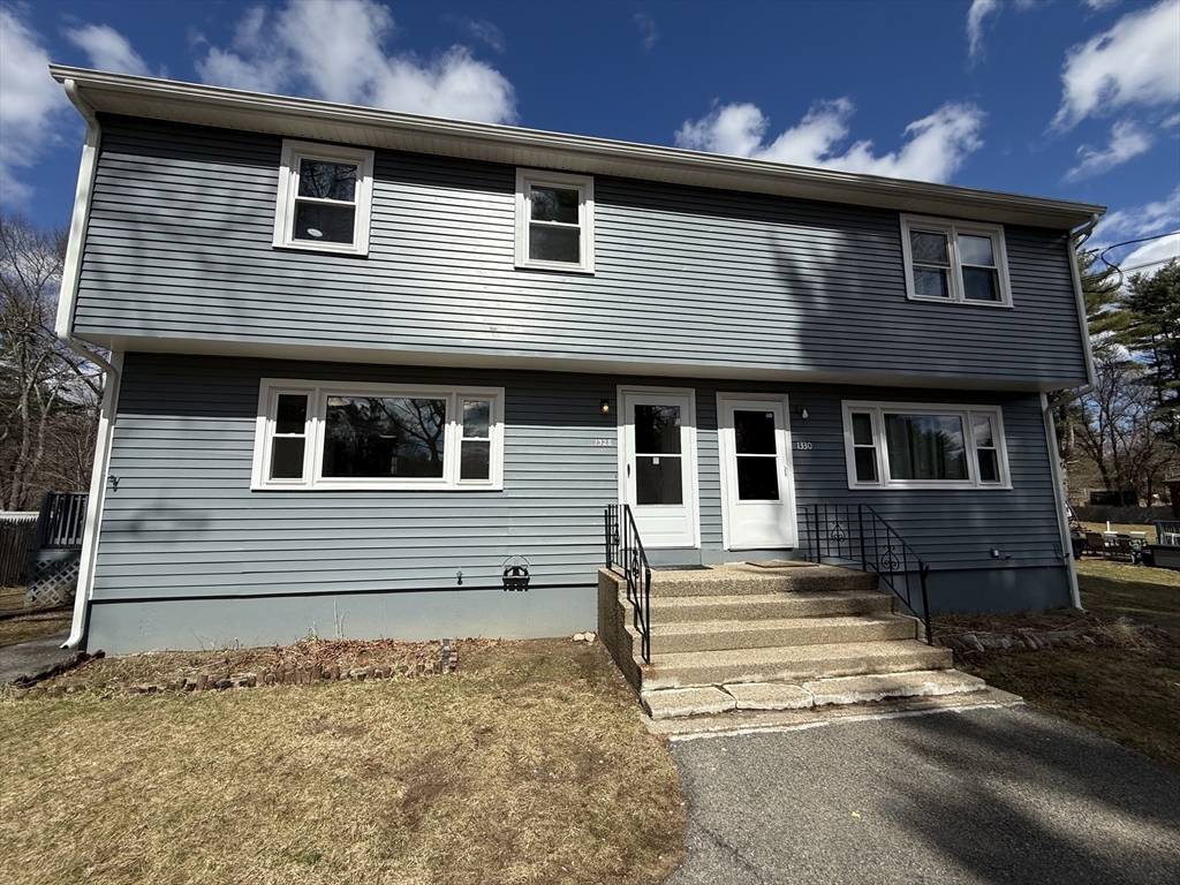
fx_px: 477
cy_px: 442
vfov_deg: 85.7
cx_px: 590
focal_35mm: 14
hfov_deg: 102.1
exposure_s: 1/4425
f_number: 2.2
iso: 50
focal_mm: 2.22
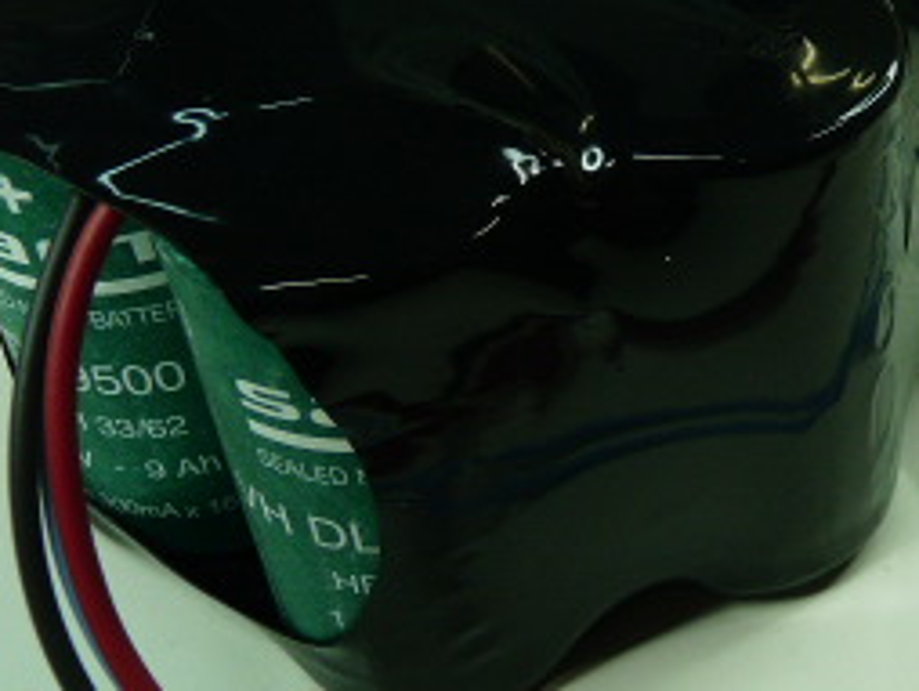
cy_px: 257
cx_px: 807
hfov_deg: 27.6
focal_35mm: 68
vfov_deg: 21.6
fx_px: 1807
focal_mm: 4.8
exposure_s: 1/60
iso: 100
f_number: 2.8
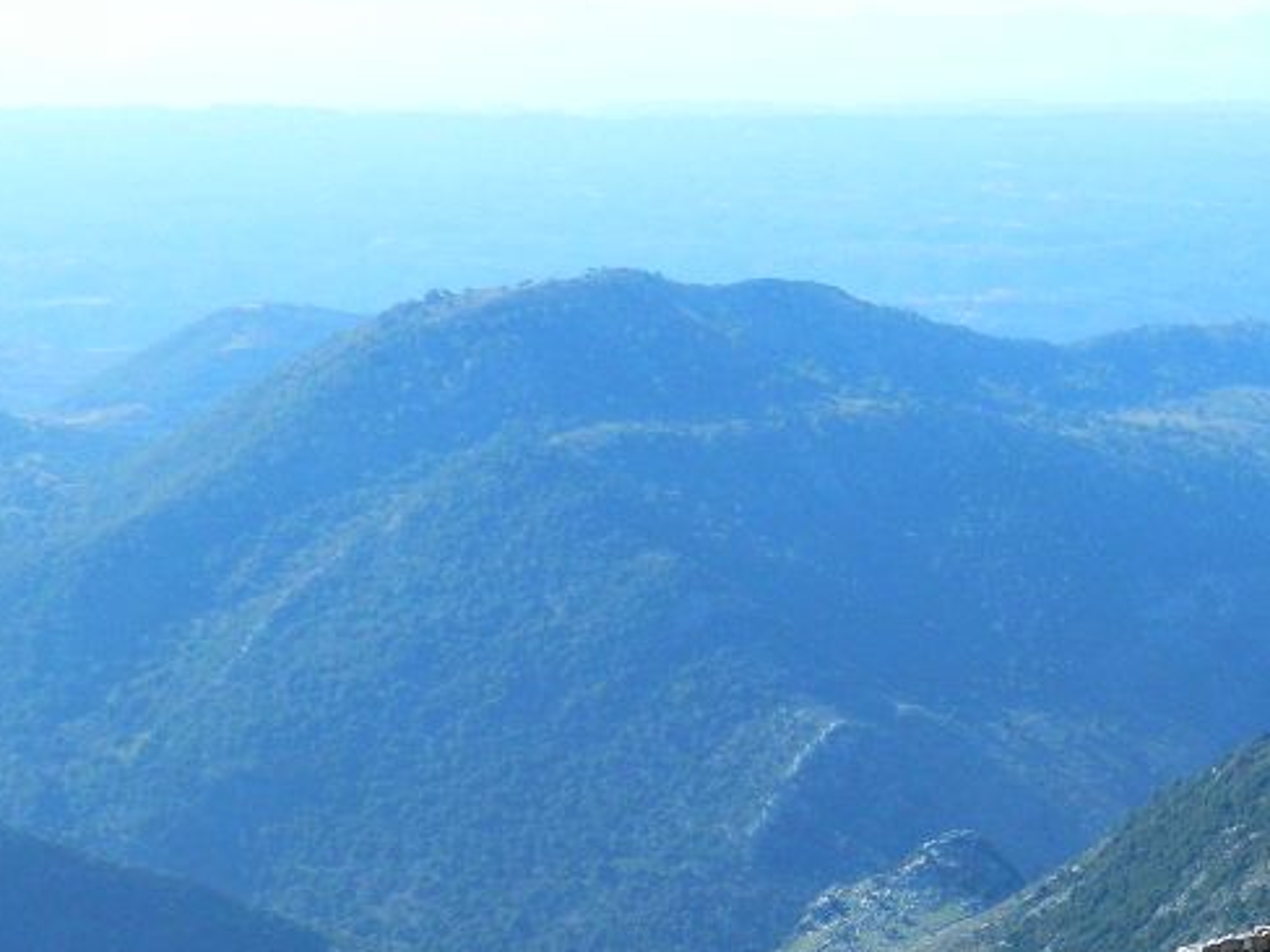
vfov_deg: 13.5
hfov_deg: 17.6
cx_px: 1472
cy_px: 1133
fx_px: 3926
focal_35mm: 107
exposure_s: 1/800
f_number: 3.5
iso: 80
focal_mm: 7.3
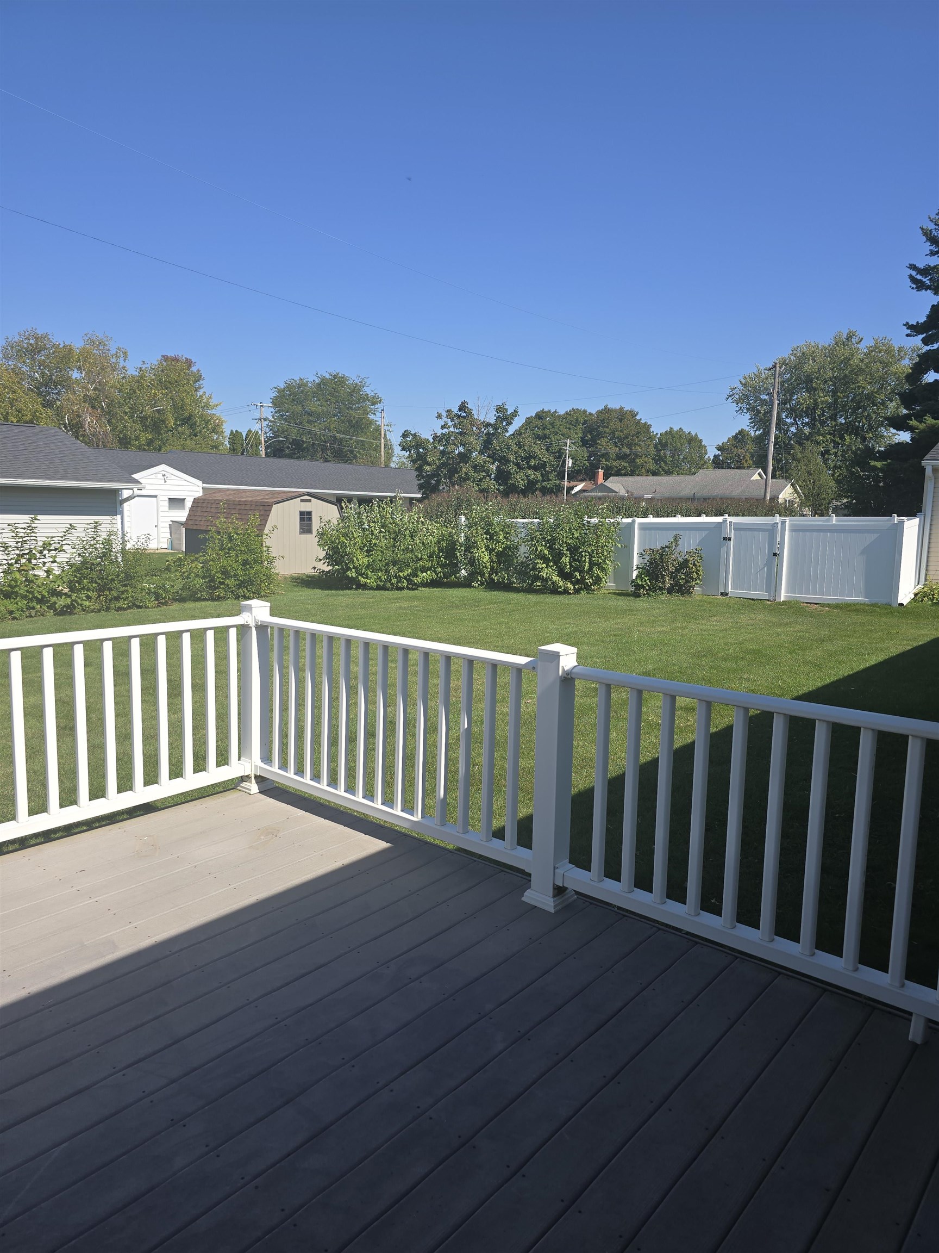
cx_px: 470
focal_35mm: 23
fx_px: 832
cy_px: 626
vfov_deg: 73.9
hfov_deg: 58.9
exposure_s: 1/711
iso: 12
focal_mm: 6.3
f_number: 1.7
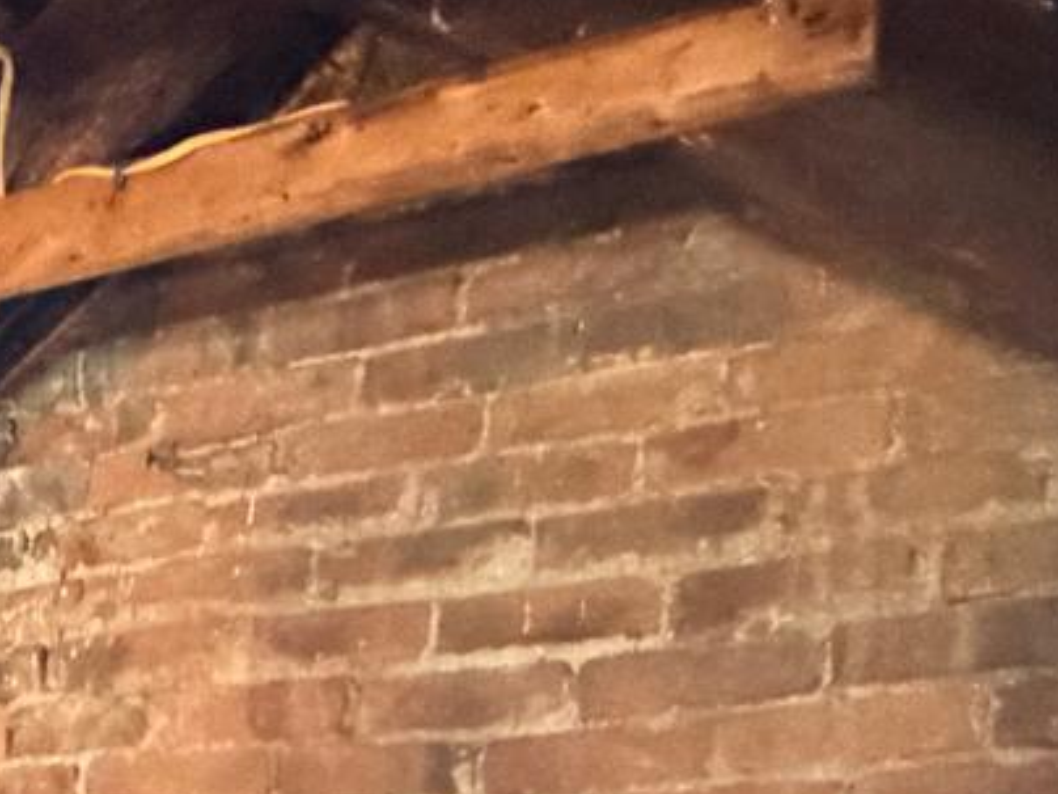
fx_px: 2170
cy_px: 1250
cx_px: -435
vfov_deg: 18.1
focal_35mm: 71
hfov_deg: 23.2
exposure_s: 1/60
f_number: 2.2
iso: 1250
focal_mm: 2.22
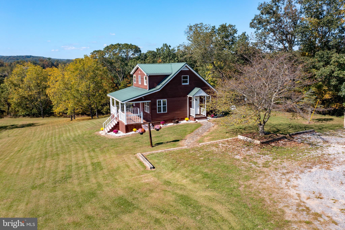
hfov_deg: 65.5
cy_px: 115
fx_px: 268
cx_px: 172
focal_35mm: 28
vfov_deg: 46.4
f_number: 6.3
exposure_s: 1/240
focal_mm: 10.26
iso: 100
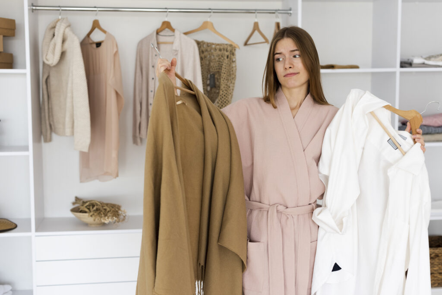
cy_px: 148
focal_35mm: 50
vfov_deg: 27.0
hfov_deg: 39.6
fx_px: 614
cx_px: 221
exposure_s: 1/160
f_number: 3.2
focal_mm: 50
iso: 400
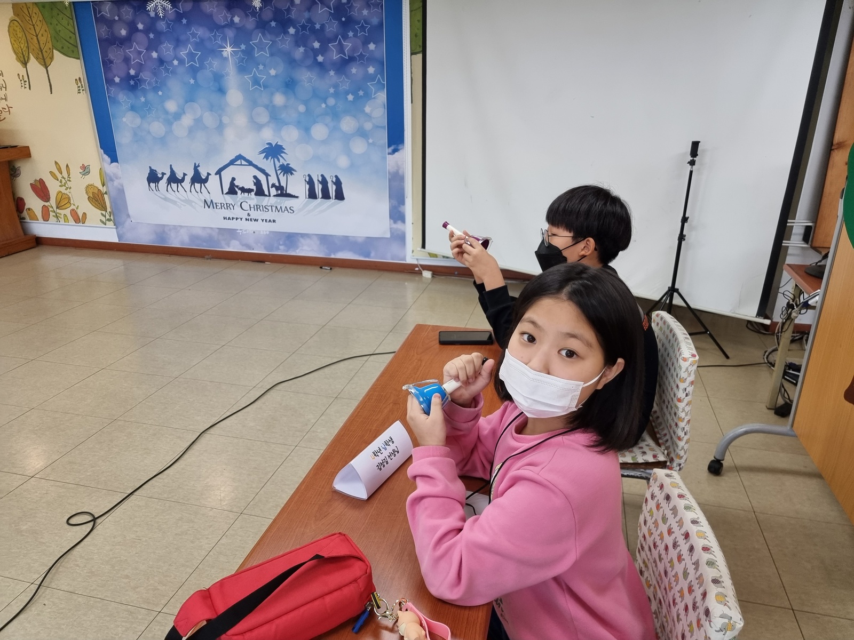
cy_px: 320
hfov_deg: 71.6
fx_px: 592
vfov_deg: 56.8
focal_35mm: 24
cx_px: 427
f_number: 1.8
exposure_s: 1/120
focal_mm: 6.7
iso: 125
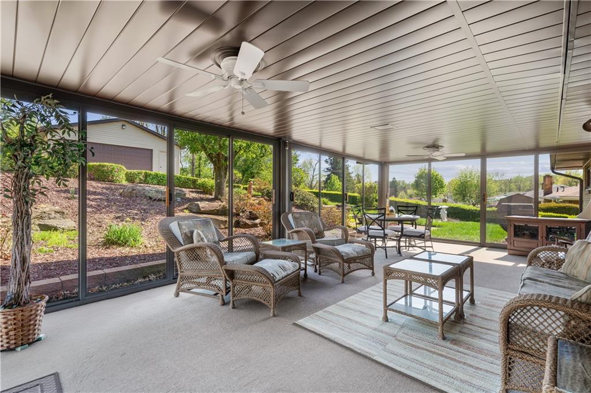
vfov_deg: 73.7
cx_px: 296
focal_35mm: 16
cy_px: 196
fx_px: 263
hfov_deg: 96.8
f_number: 5.6
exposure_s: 1/30
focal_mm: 16
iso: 200
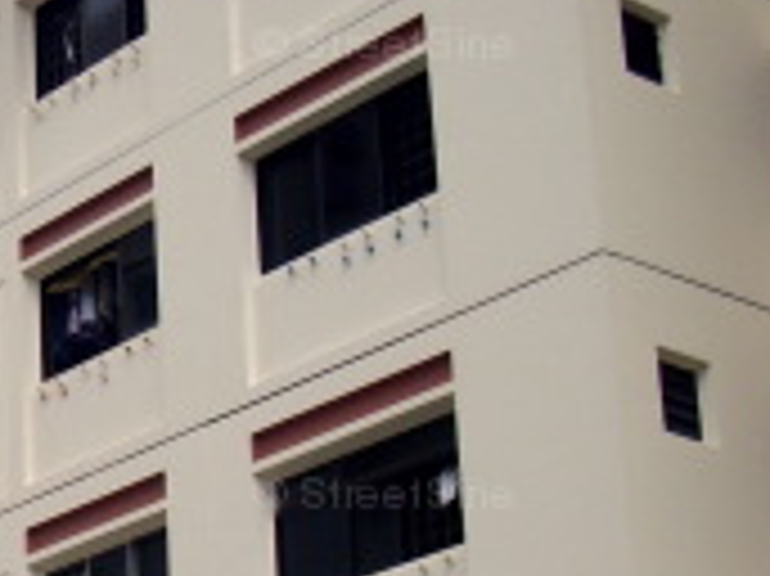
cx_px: -311
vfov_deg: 12.4
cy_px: 500
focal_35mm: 119
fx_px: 2645
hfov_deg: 15.5
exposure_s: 1/320
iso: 80
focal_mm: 6.2
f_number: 5.6
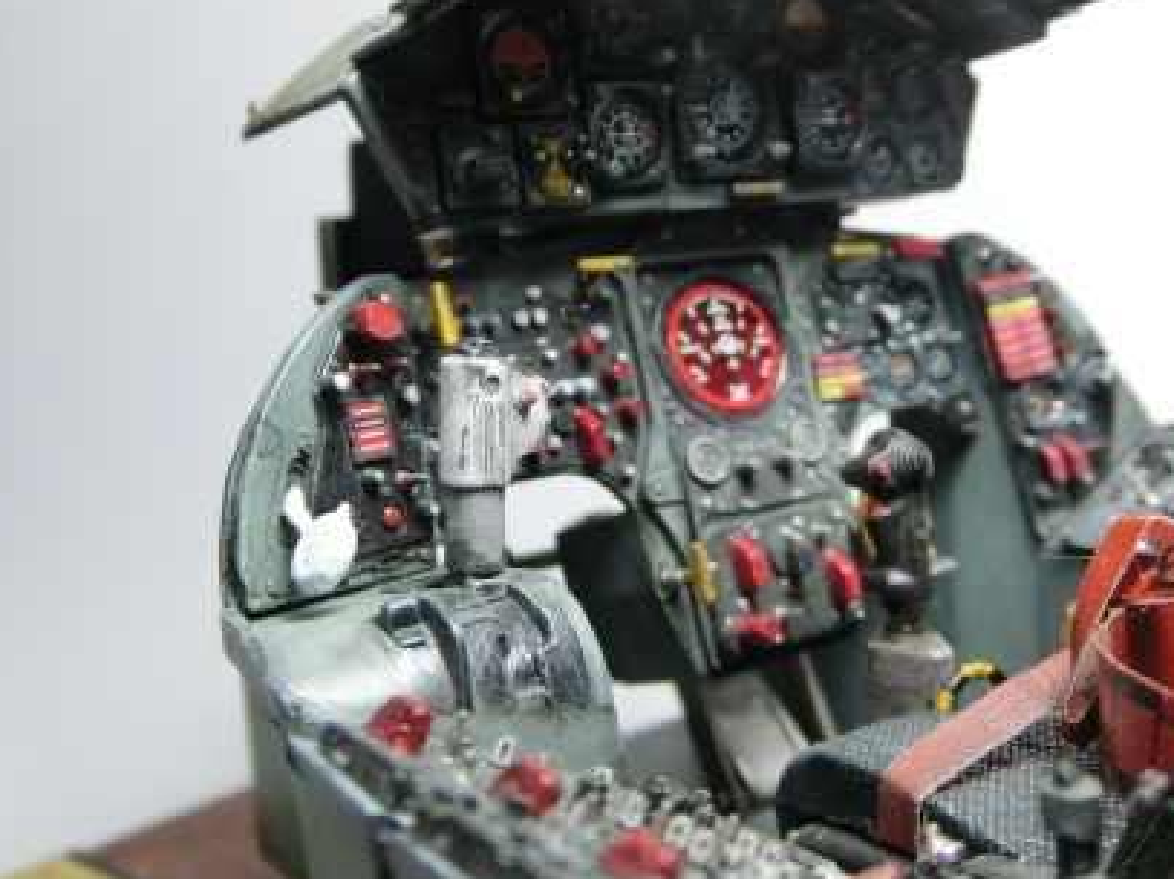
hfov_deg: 42.5
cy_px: 447
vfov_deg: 32.9
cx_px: 753
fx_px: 1492
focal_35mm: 44
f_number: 3
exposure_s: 1/60
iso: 320
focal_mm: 5
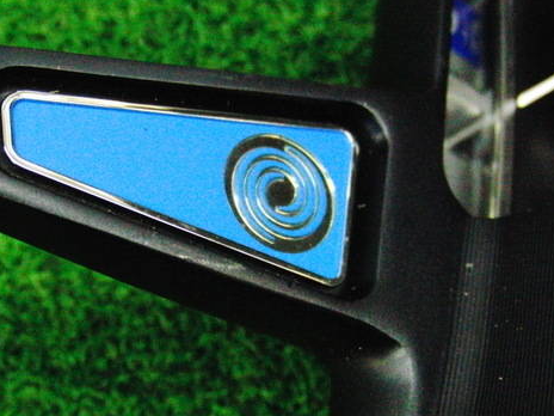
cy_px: 253
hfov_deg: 37.1
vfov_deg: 28.5
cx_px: 189
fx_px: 816
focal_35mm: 51
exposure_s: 1/250
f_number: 3.6
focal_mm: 6.42
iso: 3200
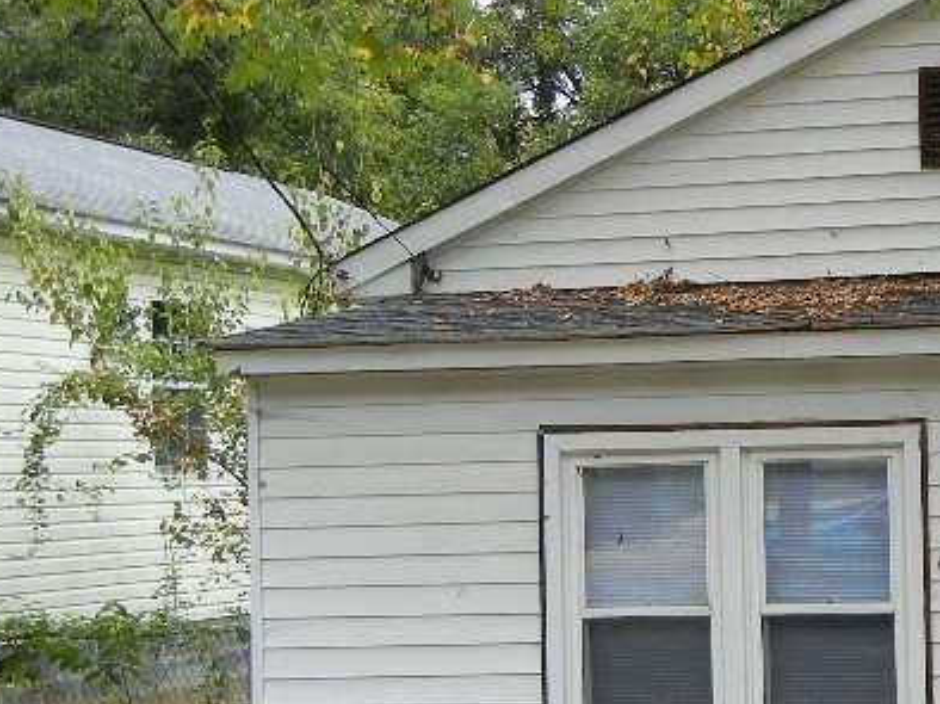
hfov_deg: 23.5
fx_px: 2117
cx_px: 1033
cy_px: 420
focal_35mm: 78
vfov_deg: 18.9
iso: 160
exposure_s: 1/295
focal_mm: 5.4
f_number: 3.5
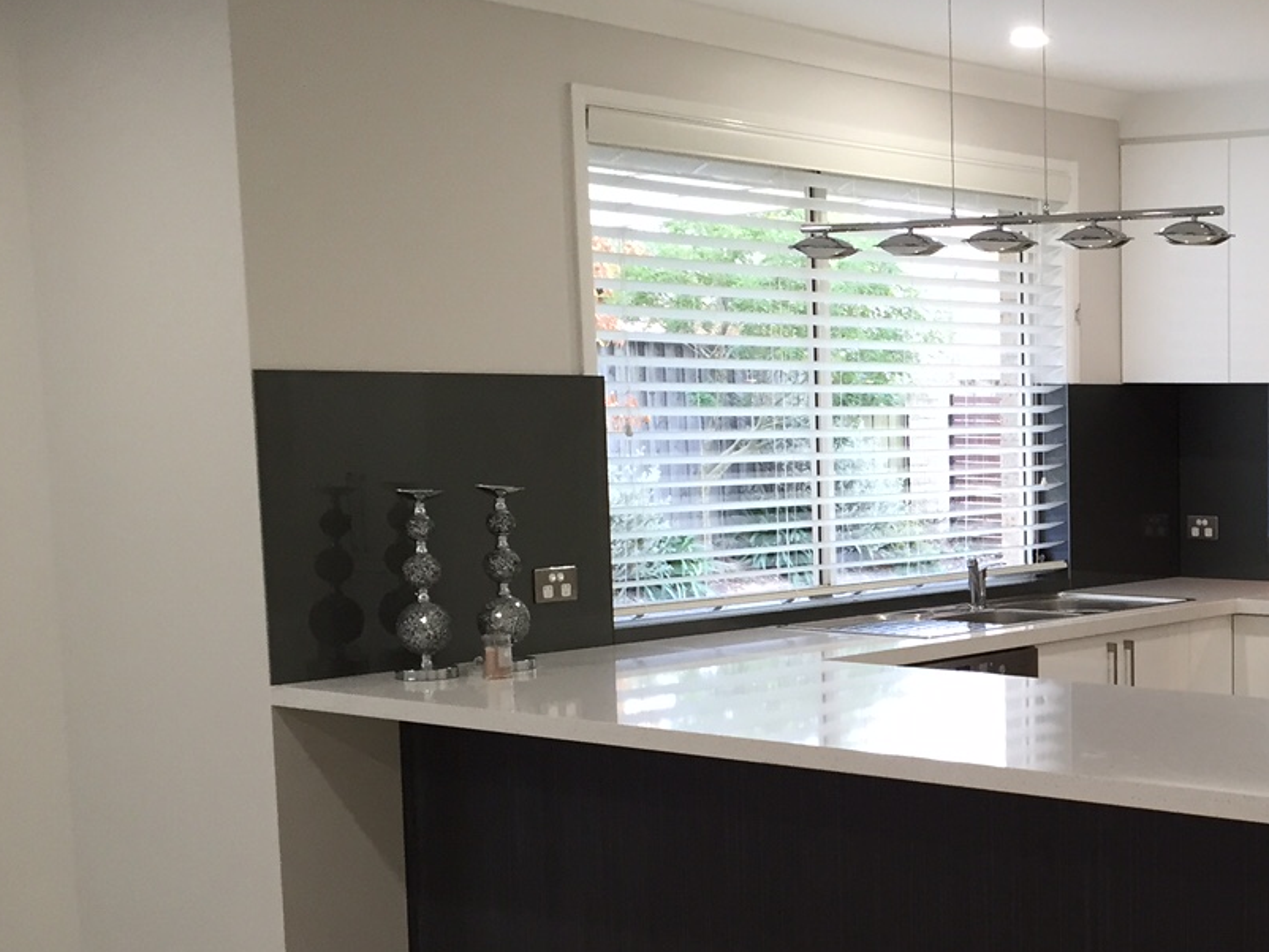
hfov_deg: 30.4
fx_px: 2164
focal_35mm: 59
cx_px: 1271
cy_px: 694
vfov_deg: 24.6
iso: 50
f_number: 2.2
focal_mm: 4.15
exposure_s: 1/33
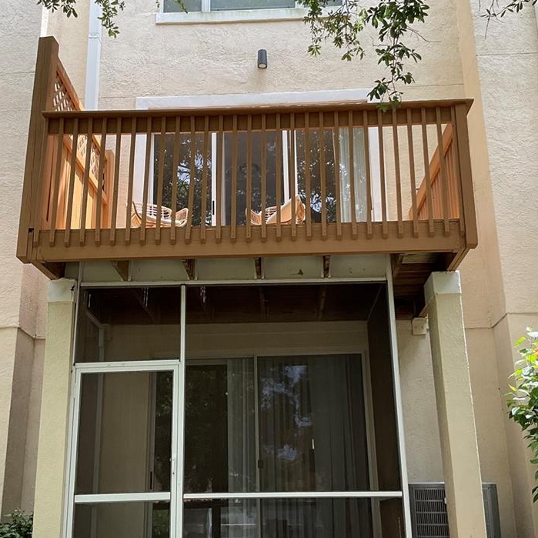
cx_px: 256
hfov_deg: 38.3
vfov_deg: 38.3
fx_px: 774
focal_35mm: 44
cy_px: 269
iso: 16
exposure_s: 1/201
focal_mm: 3
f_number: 1.8
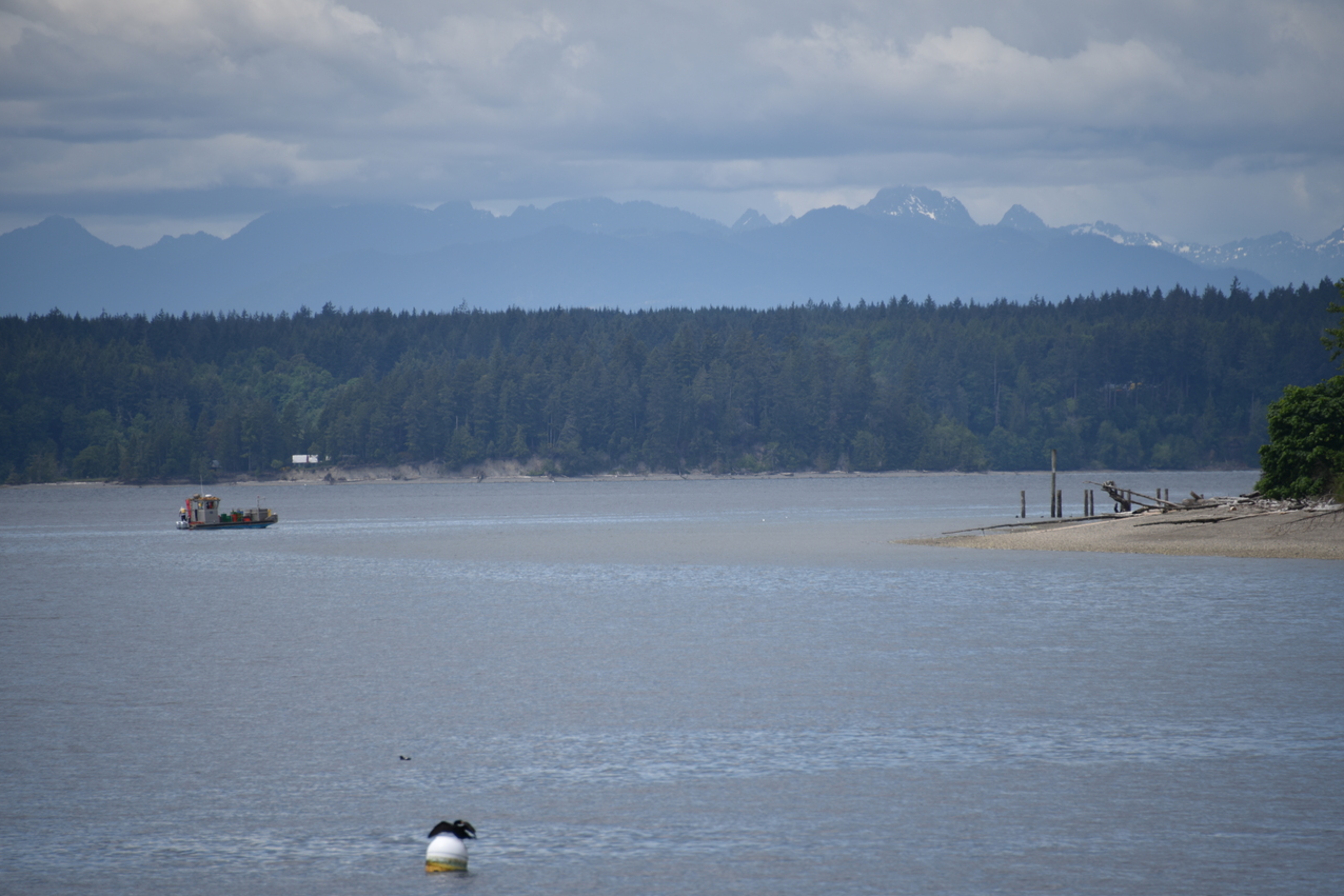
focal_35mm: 301
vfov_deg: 4.6
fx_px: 11238
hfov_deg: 6.8
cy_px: 447
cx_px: 673
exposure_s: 1/640
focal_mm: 300
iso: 100
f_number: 6.3
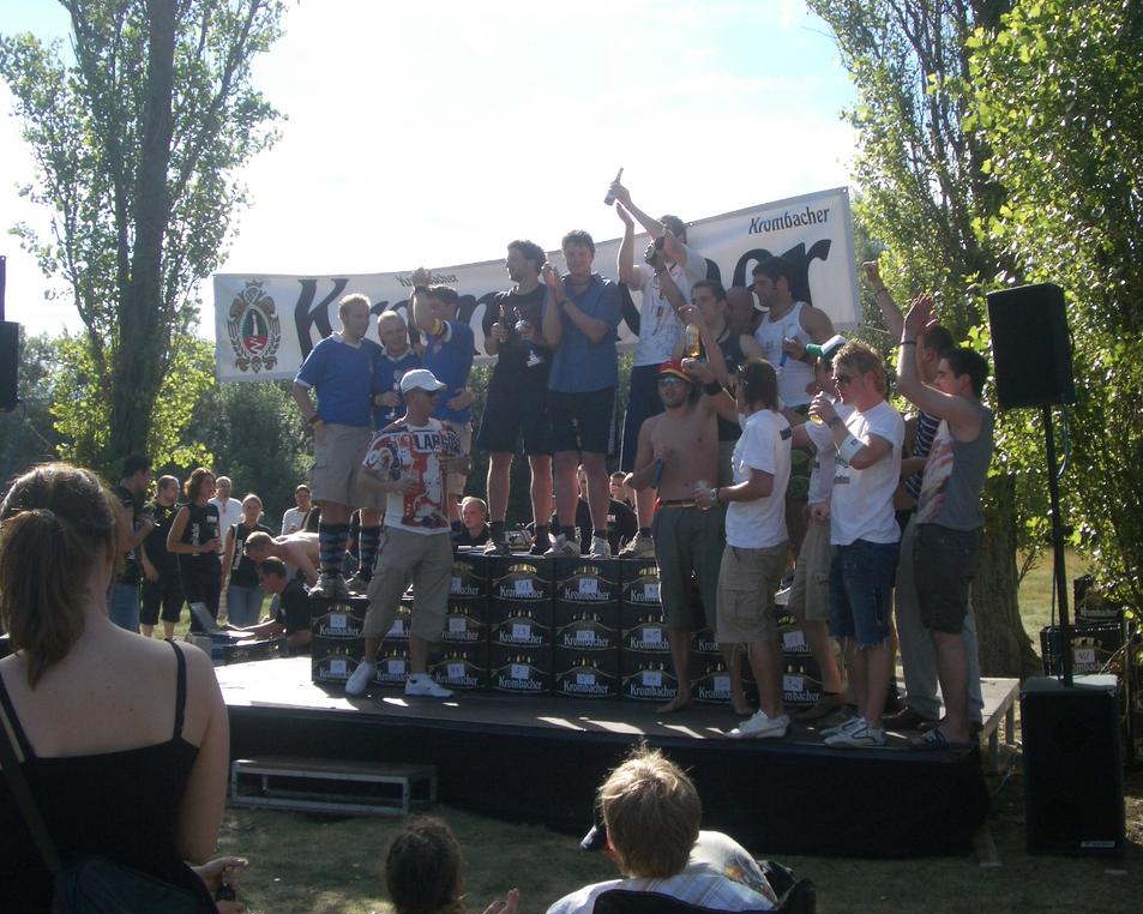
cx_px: 595
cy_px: 459
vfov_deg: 34.9
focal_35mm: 43
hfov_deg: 42.9
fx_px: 1454
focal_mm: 6.8
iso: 50
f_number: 4.6
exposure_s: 1/250
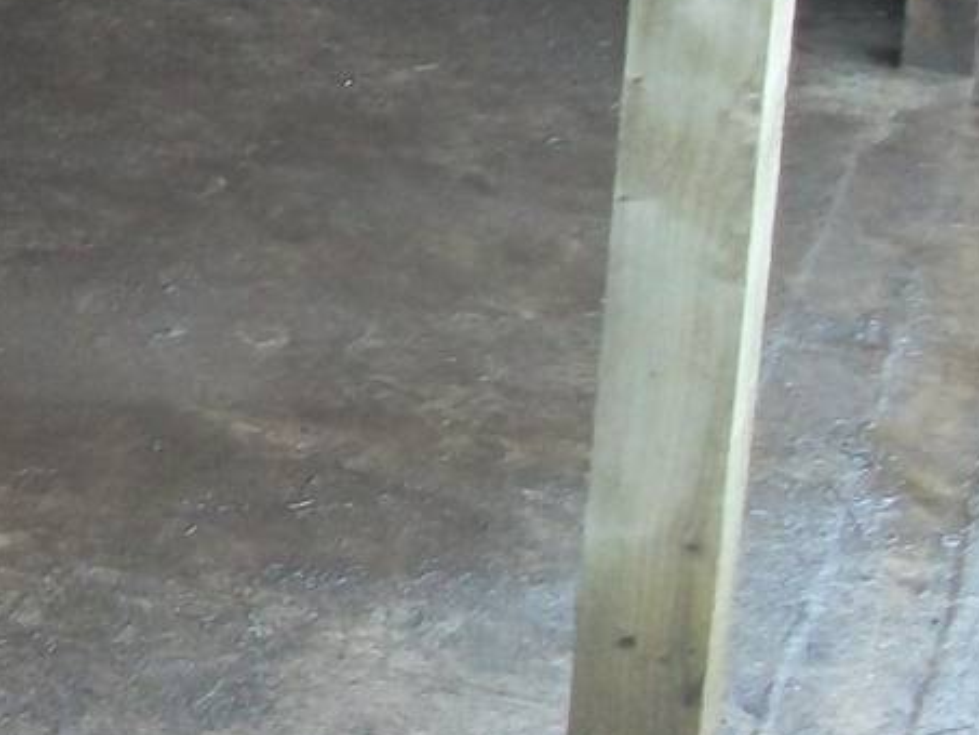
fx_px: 3197
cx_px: -668
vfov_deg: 12.9
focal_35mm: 113
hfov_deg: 15.5
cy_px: -15
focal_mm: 5.7
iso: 220
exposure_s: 1/8
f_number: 2.9
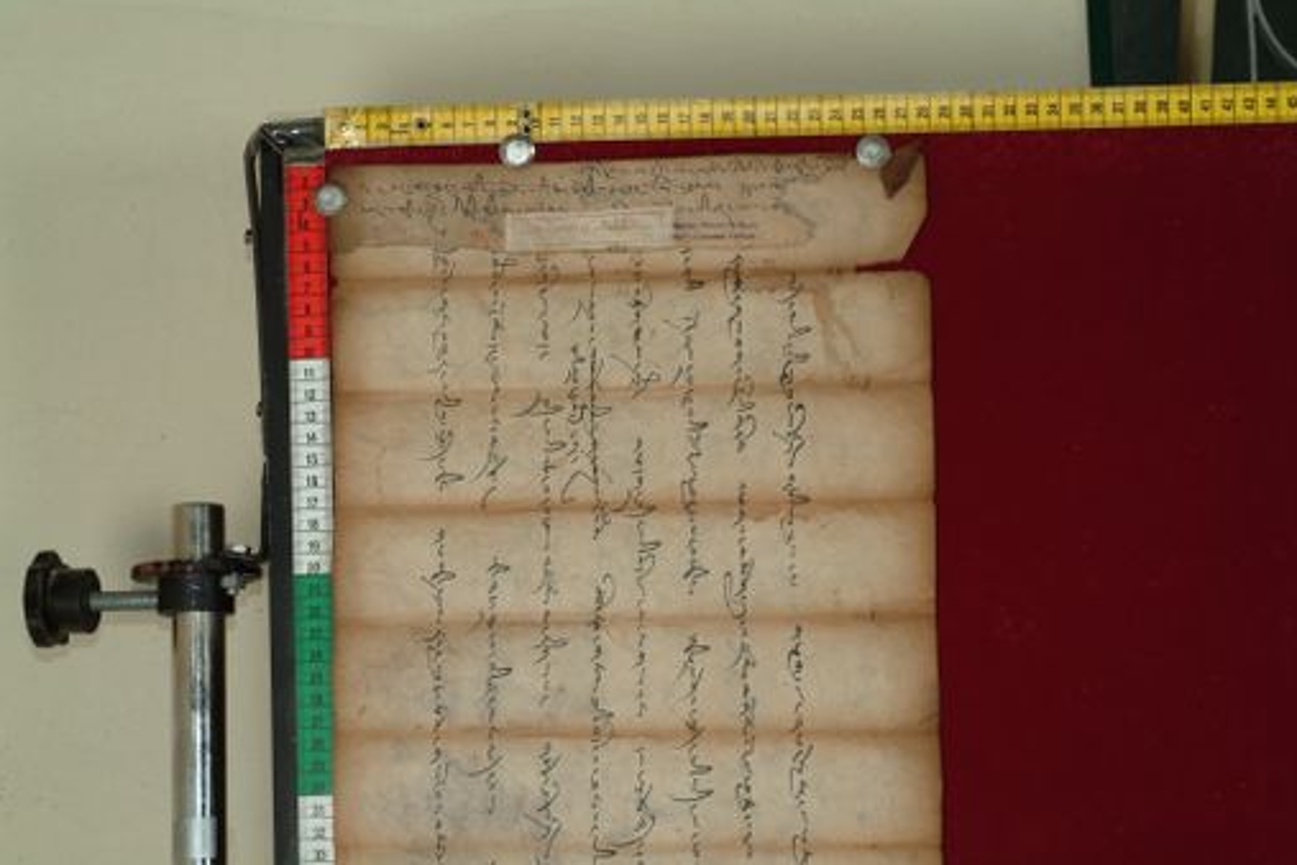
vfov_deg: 15.3
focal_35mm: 90
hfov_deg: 22.7
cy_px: 431
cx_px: 652
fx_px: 3224
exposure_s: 1/20
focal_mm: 59
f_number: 13
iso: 160
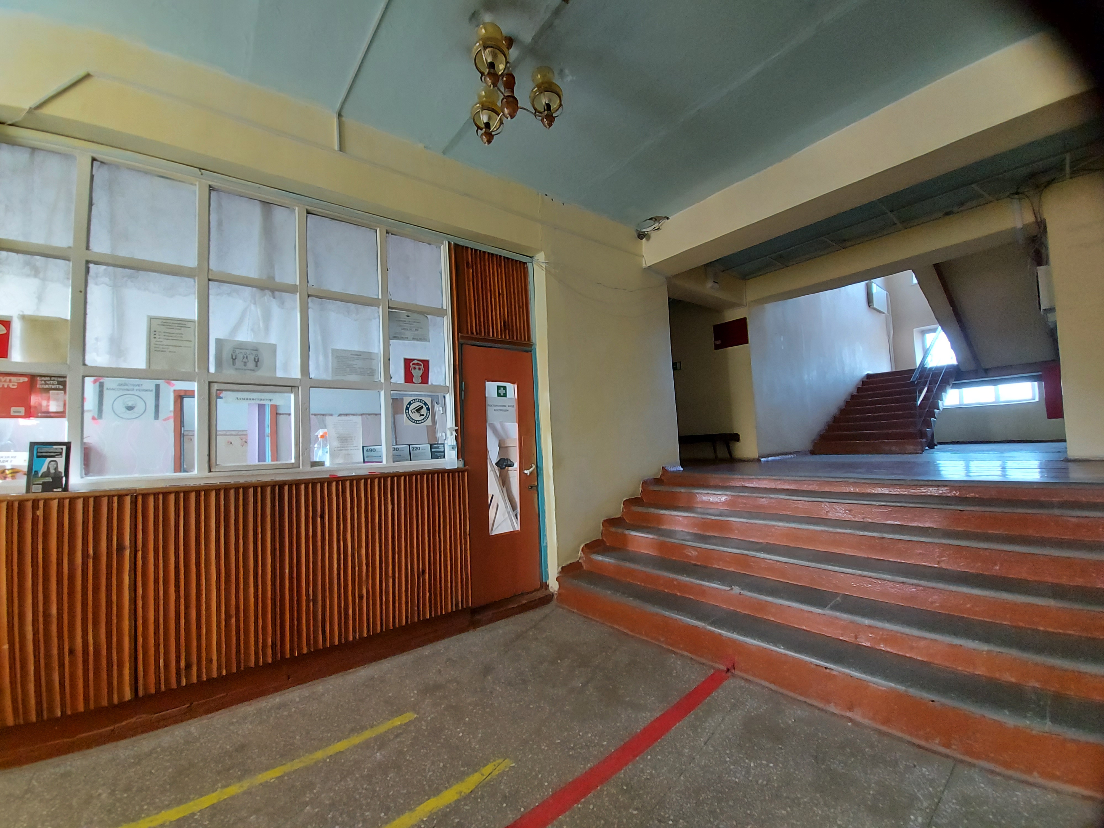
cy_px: 414
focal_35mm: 13
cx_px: 552
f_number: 2.2
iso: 160
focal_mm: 1.74
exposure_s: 1/50
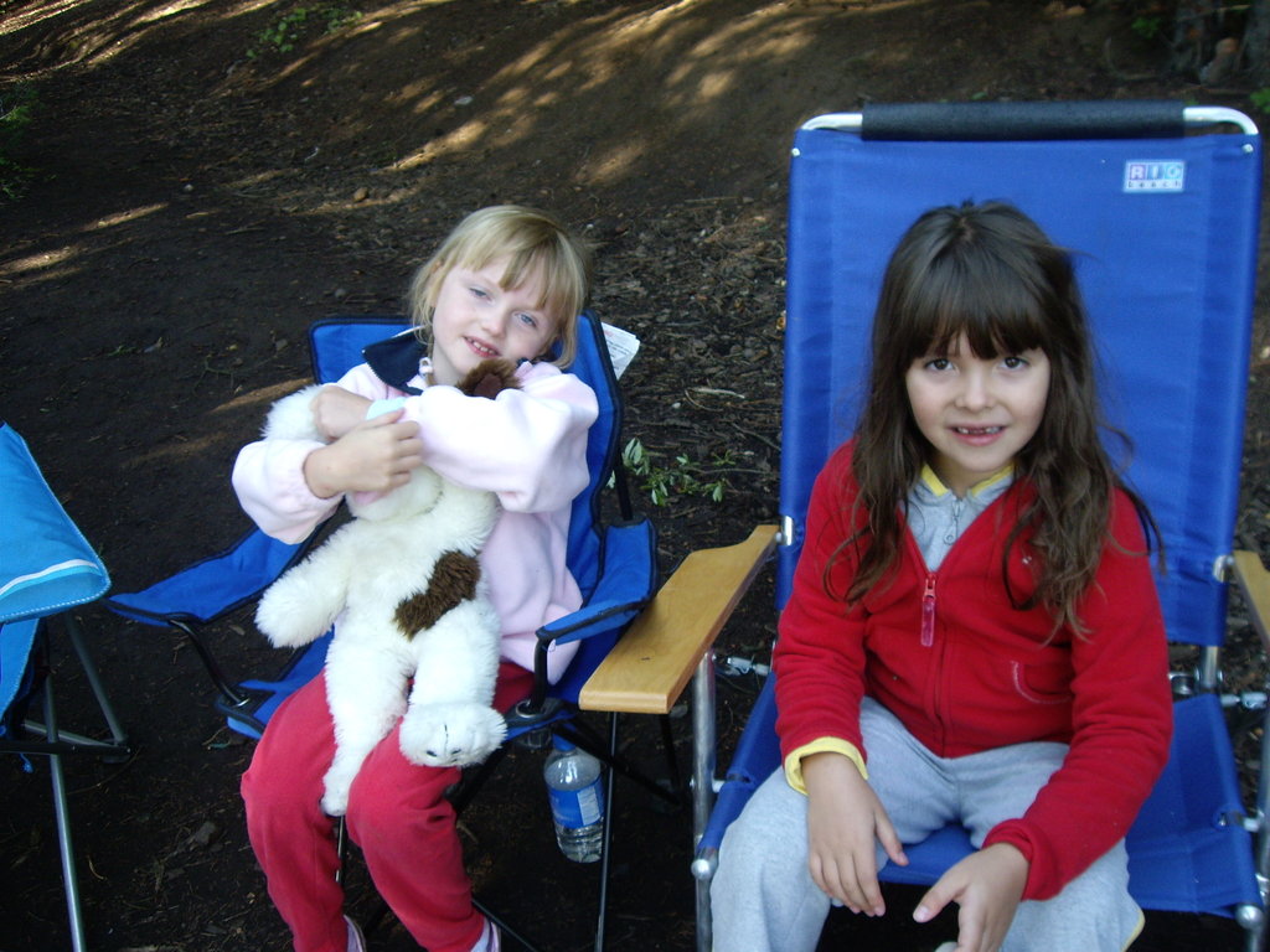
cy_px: 476
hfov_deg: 49.0
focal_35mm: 38
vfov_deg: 37.7
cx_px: 635
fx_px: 1394
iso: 100
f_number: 2.7
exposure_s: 1/60
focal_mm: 6.2
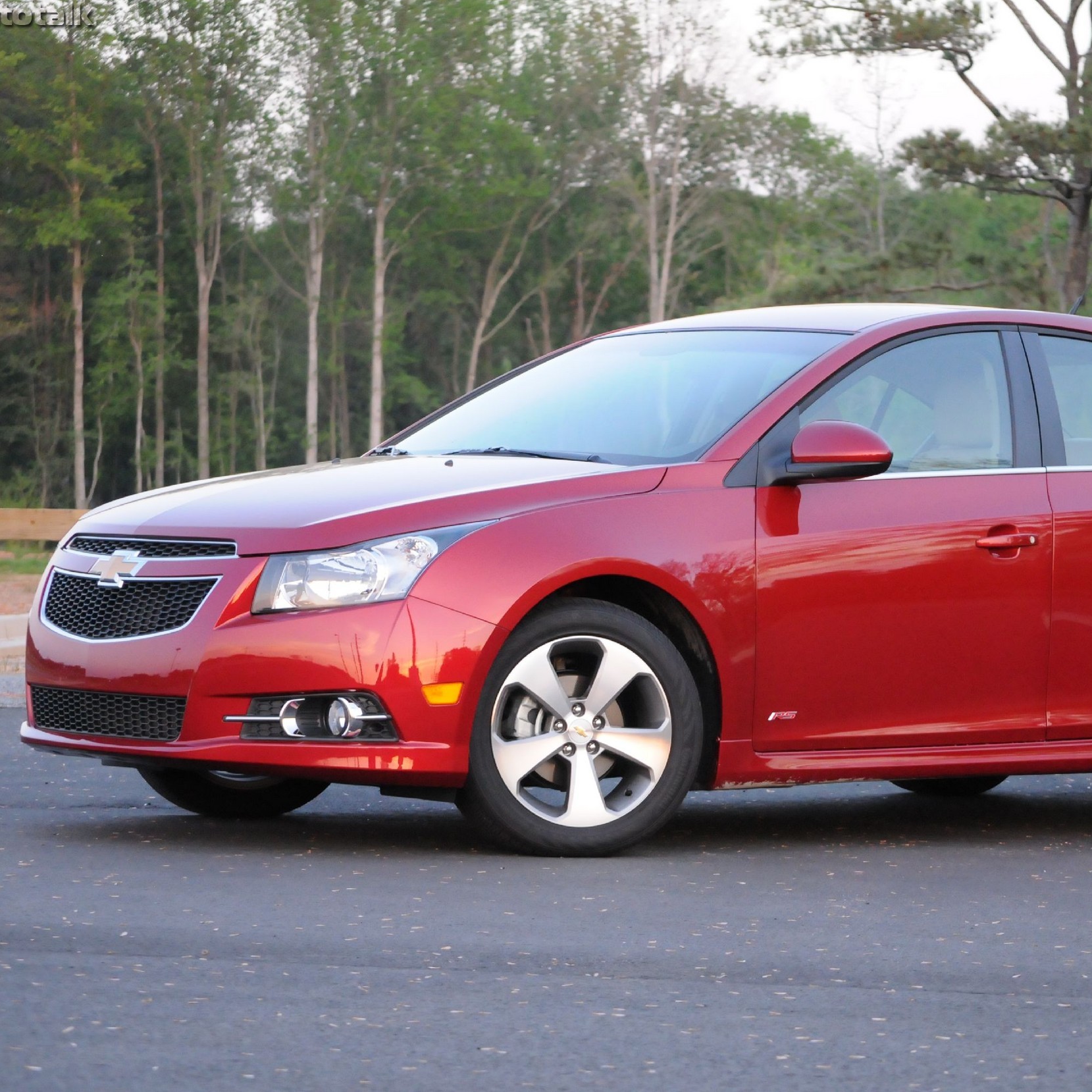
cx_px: 769
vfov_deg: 14.7
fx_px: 4247
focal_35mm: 119
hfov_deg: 14.6
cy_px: 546
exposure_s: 1/250
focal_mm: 62
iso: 2000
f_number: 5
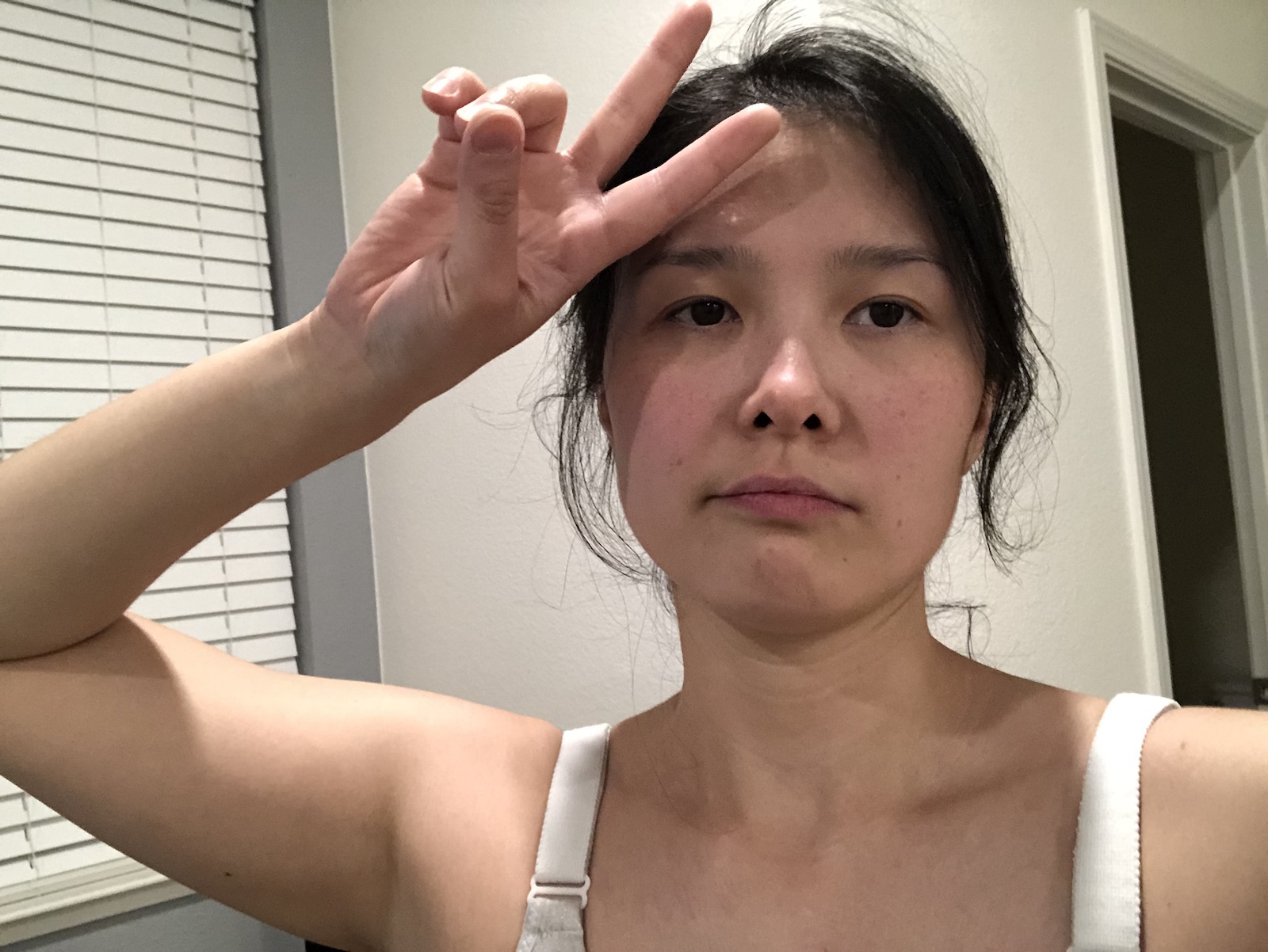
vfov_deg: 44.2
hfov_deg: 56.8
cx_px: 634
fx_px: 1173
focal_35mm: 32
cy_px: 476
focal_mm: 2.87
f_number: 2.2
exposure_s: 1/30
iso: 400
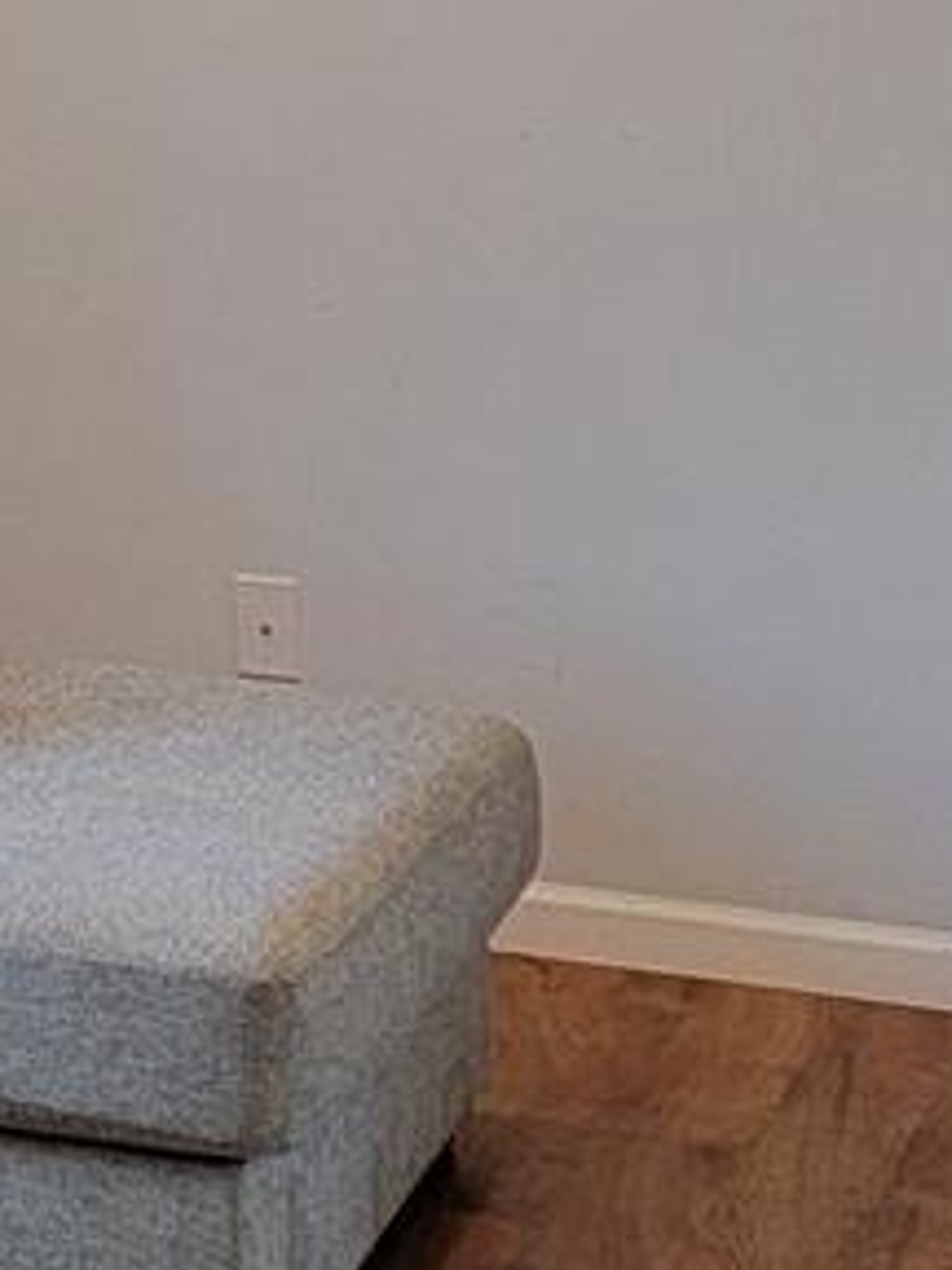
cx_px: -749
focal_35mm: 128
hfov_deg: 10.9
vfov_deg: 14.8
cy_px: -353
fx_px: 4694
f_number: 1.8
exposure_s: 1/120
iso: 200
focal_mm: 6.7
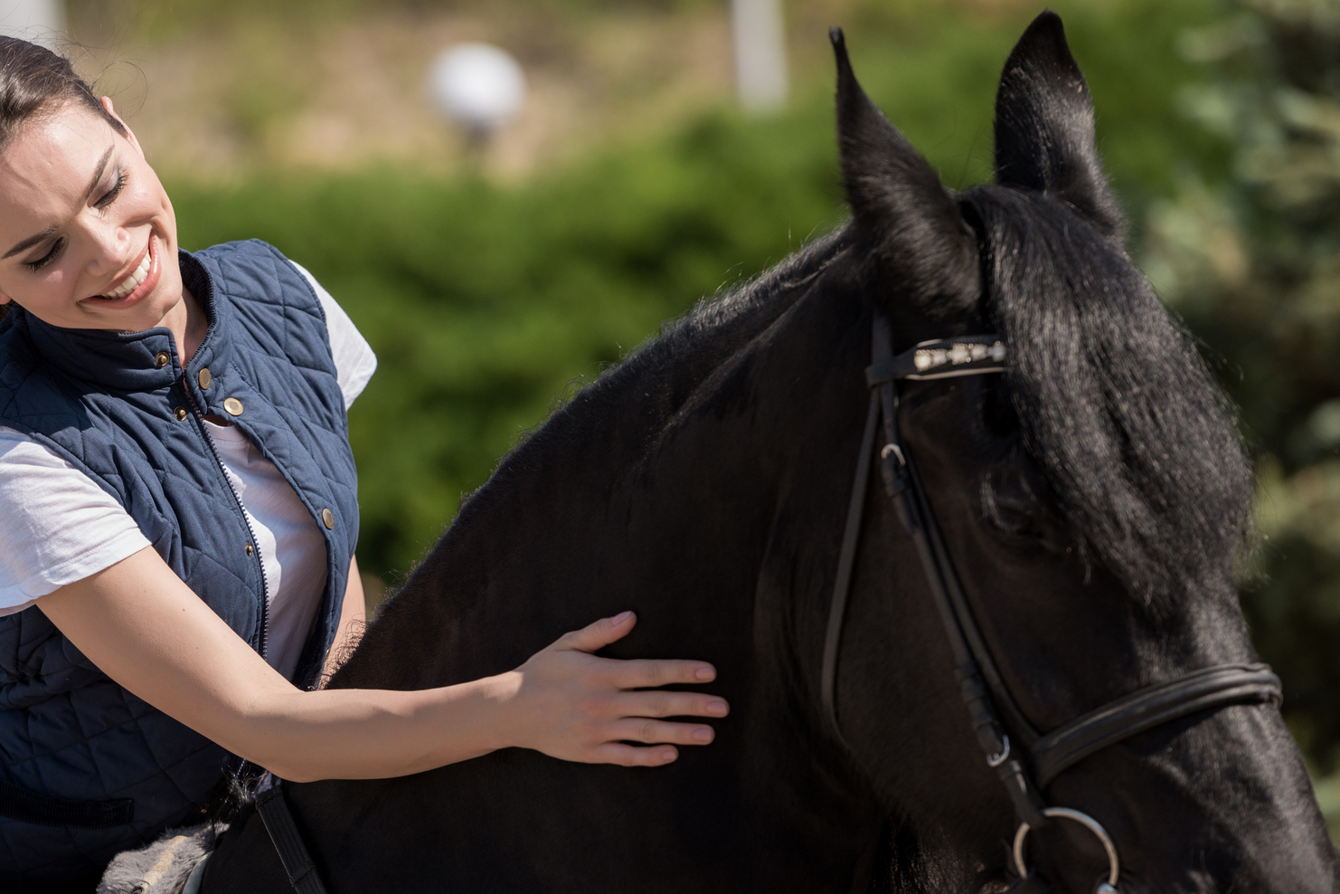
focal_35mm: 243
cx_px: 472
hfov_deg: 8.5
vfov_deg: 5.7
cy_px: 568
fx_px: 9044
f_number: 3.5
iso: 320
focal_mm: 180
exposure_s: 1/3200
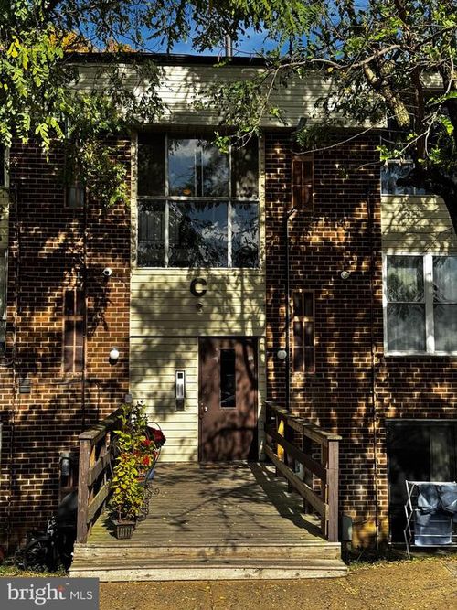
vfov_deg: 39.7
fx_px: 845
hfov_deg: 30.3
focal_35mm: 48
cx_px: 228
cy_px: 305
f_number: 1.78
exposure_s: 1/2833
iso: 64
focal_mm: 6.76
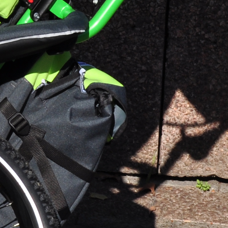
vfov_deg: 6.4
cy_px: 63
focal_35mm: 274
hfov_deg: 6.1
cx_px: -322
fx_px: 2042
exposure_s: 1/200
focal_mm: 34
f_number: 18
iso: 200
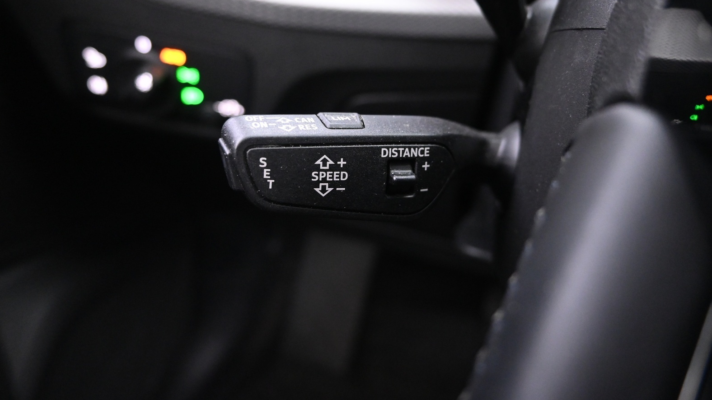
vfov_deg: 41.0
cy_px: 168
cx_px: 362
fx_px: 534
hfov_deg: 67.4
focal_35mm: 28
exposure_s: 1/8
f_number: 3.5
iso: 3200
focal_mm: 17.5
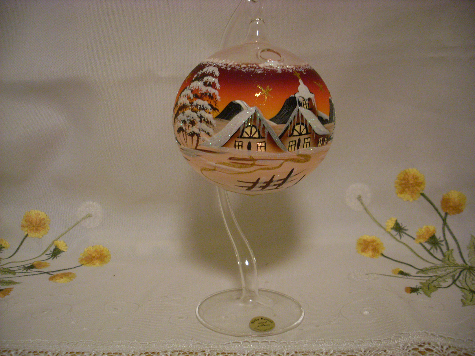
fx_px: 521
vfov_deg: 37.7
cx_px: 238
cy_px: 178
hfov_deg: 49.0
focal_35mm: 38
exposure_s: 1/20
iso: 200
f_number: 3
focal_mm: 6.3
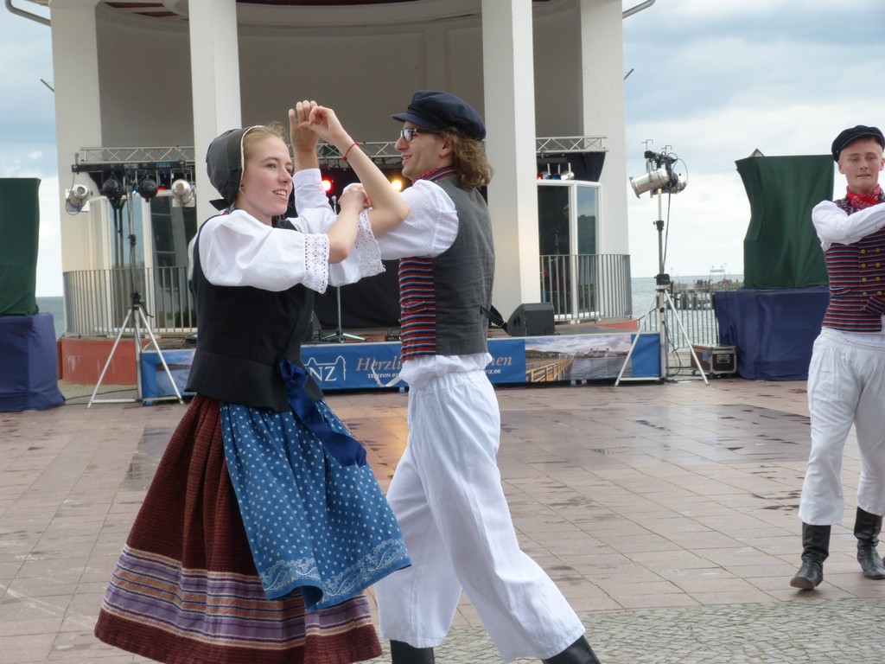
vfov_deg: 19.1
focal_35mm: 77
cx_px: 442
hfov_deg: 25.3
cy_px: 332
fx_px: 1969
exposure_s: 1/320
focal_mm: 13.8
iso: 100
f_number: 4
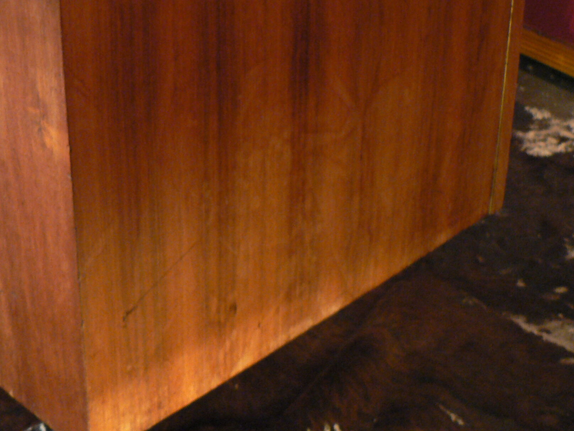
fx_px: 945
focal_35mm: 57
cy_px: 131
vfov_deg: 25.5
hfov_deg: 32.9
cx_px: 125
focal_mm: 6
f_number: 2.8
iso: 200
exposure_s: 1/4
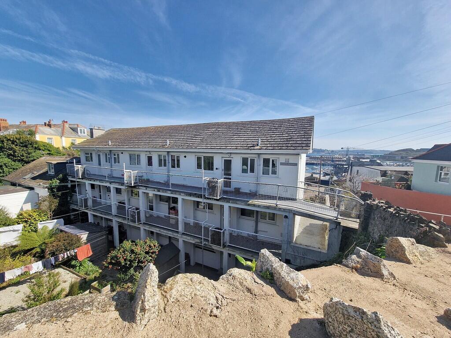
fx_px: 169
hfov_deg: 106.2
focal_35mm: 13
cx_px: 226
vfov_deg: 89.9
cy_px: 169
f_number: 2.2
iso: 50
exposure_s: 1/2128
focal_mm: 2.2
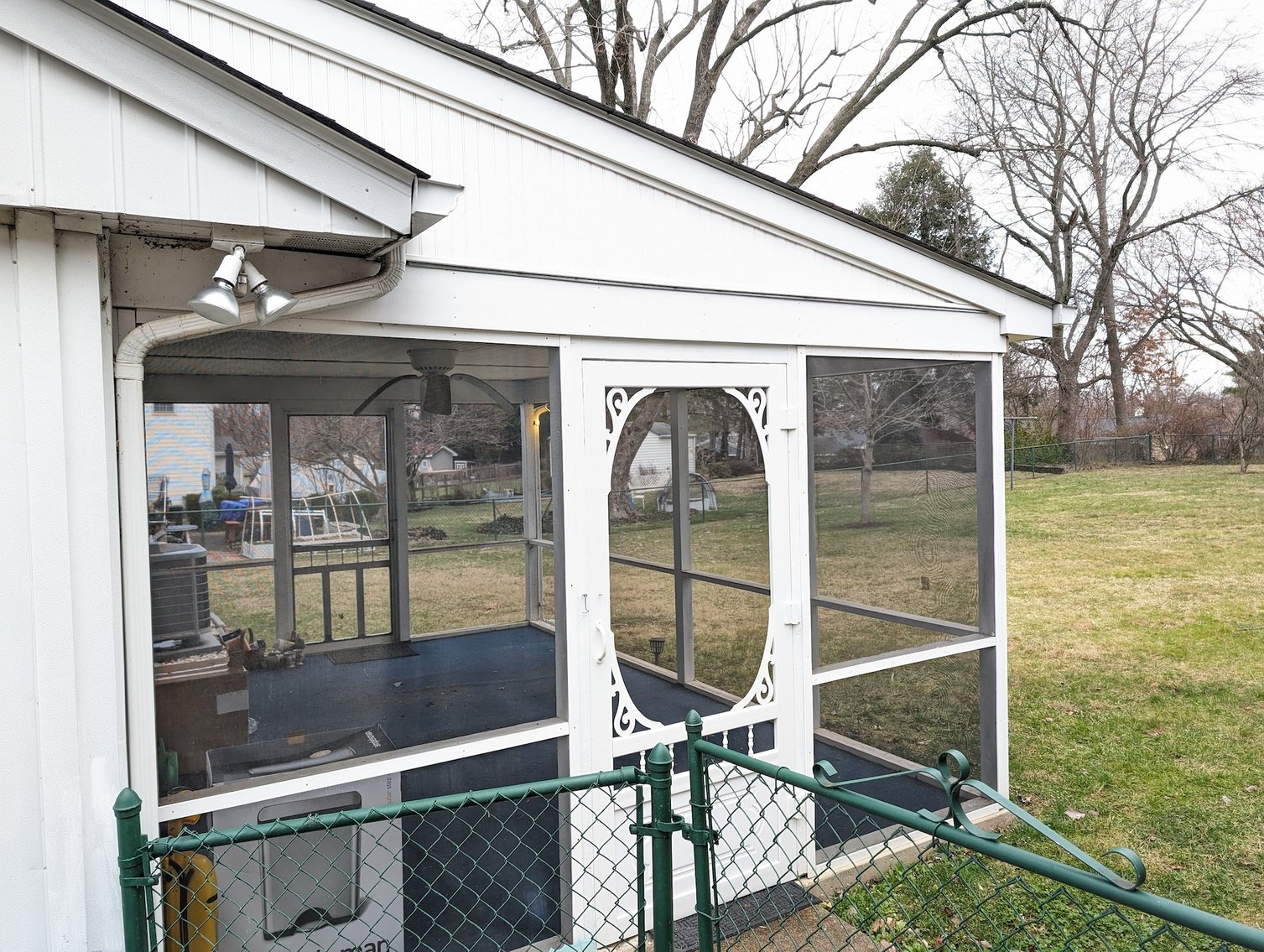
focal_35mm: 24
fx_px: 878
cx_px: 632
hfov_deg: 71.5
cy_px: 476
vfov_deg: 56.9
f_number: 1.68
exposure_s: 1/90
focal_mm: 6.9
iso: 32
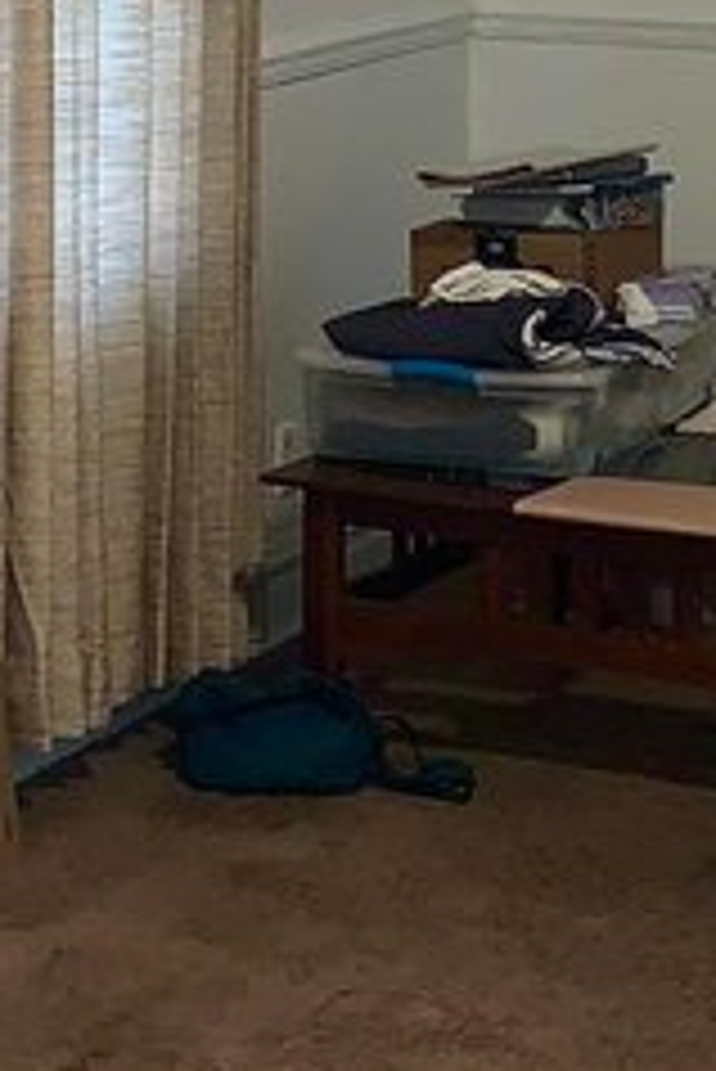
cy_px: -25
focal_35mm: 129
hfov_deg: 10.6
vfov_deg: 15.6
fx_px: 3843
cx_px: 254
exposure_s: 1/15
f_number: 1.8
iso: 50
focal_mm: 4.25
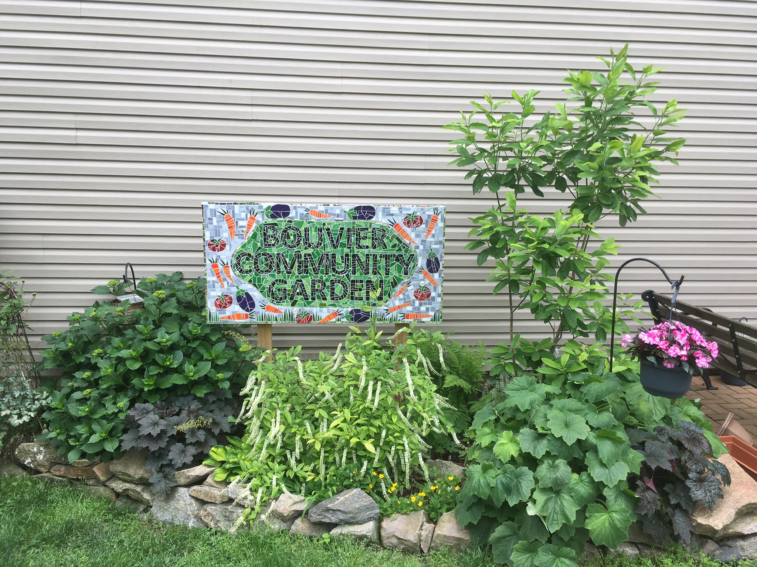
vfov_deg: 48.2
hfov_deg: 61.7
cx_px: 378
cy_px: 284
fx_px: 634
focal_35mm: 29
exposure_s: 1/375
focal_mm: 4.15
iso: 25
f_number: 2.2
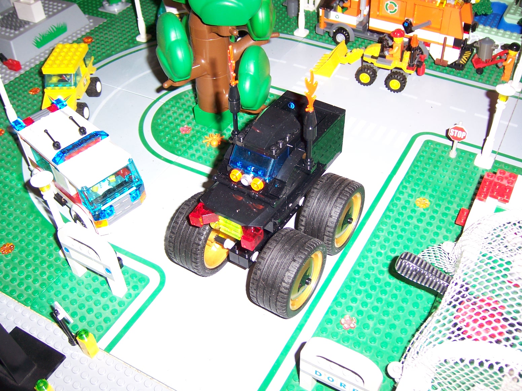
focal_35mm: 36
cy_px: 196
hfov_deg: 51.4
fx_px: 543
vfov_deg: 39.7
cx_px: 261
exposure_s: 1/60
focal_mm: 6.2
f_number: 2.8
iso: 80
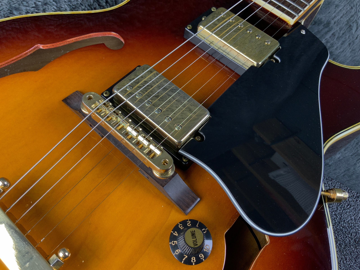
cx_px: 180
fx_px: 302
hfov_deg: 61.7
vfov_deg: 48.2
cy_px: 135
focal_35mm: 29
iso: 64
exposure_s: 1/60
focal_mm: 3
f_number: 1.8
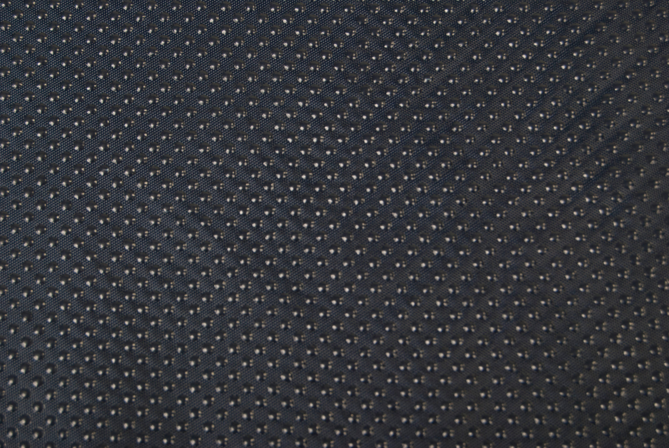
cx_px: 334
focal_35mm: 82
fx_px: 1535
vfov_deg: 16.6
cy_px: 224
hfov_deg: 24.6
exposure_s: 1/160
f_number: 10
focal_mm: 55
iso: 200
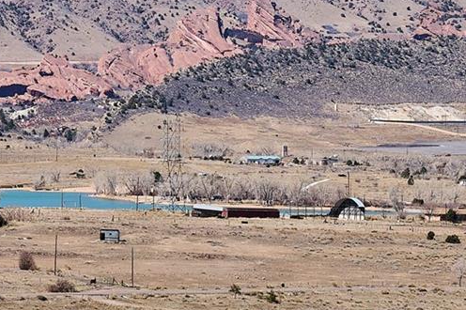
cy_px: -28
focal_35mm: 226
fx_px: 2923
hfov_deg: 9.1
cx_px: 166
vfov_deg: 6.0
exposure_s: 1/1000
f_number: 10
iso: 400
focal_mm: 70
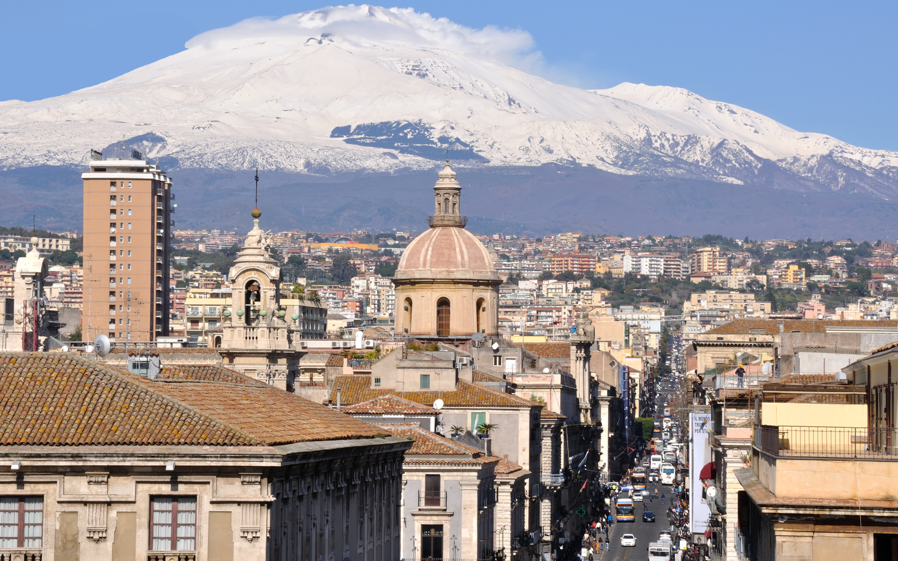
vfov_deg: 8.5
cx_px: 451
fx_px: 3758
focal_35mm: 154
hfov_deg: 13.6
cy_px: 275
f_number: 22
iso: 159
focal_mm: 95
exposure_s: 1/80
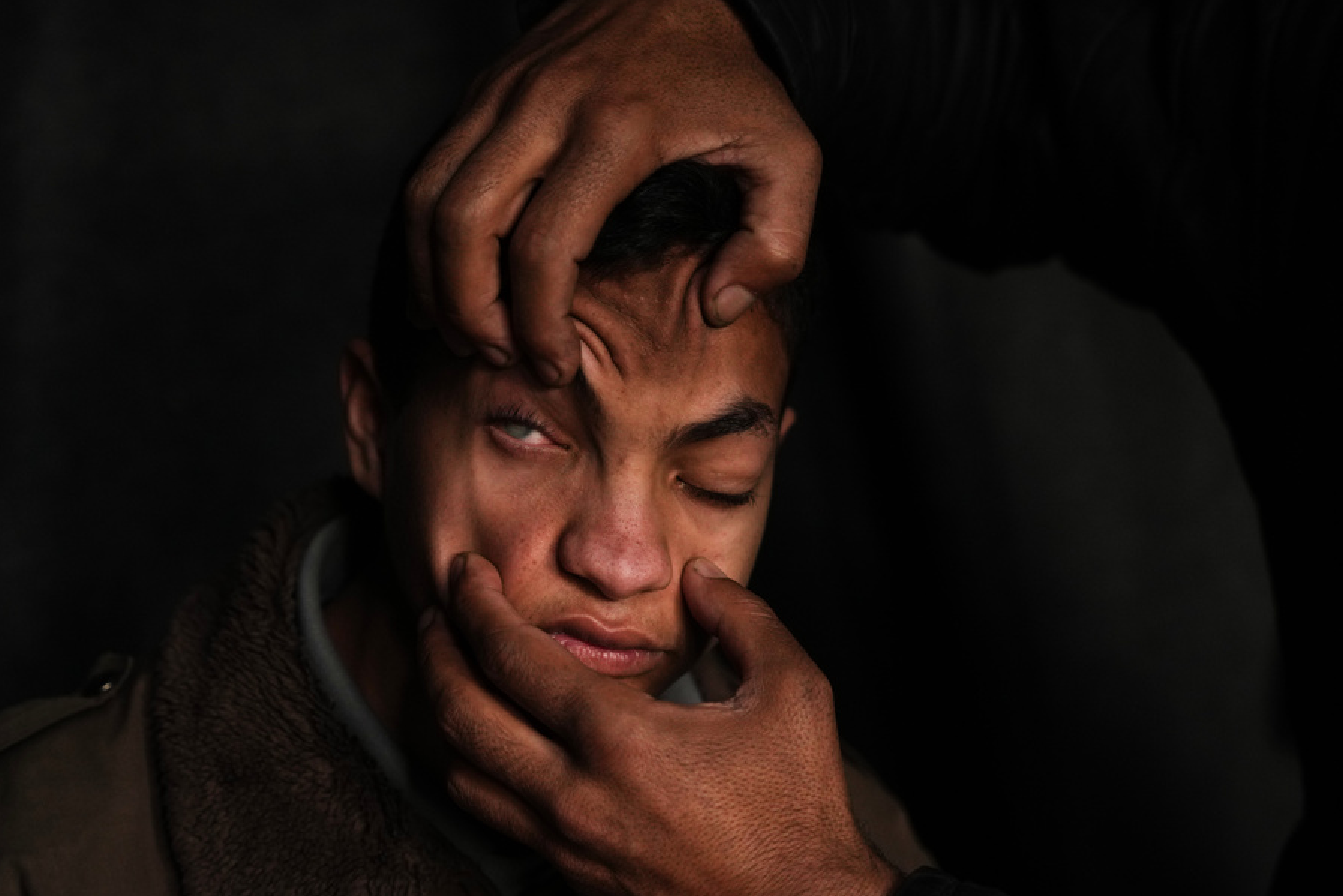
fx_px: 2985
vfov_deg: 17.1
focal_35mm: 80
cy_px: 506
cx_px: 663
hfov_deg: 25.4
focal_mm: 70
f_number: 2.8
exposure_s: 1/200
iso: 1600
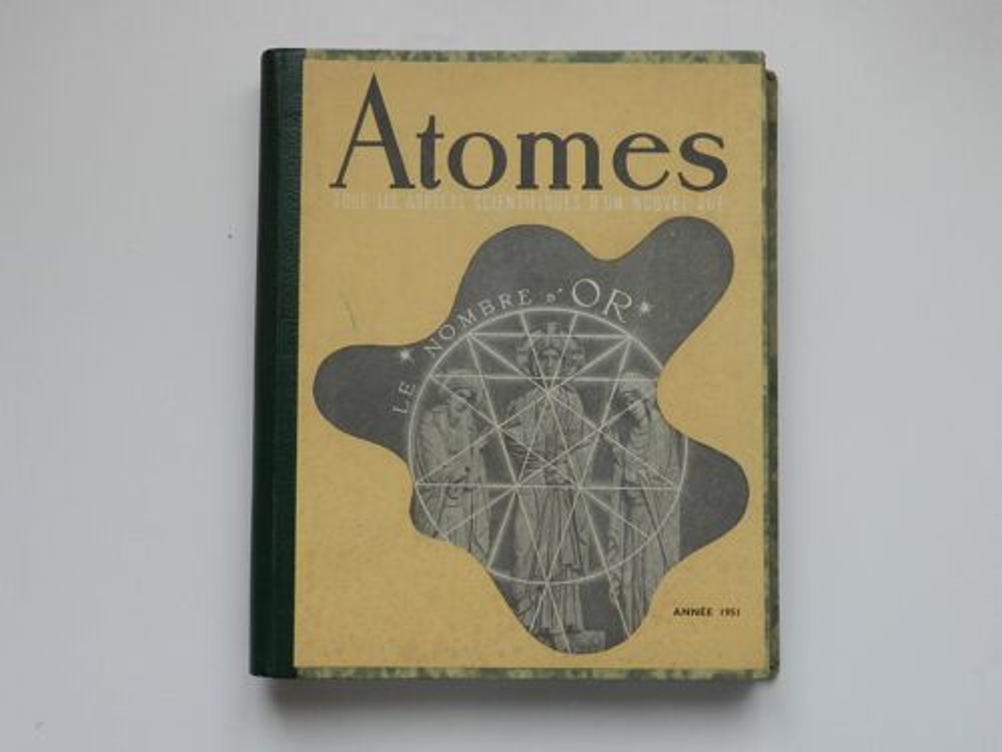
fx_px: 1332
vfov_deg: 31.5
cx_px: 501
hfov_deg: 41.2
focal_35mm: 46
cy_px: 376
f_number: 4.2
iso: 250
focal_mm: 8.1
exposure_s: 1/30
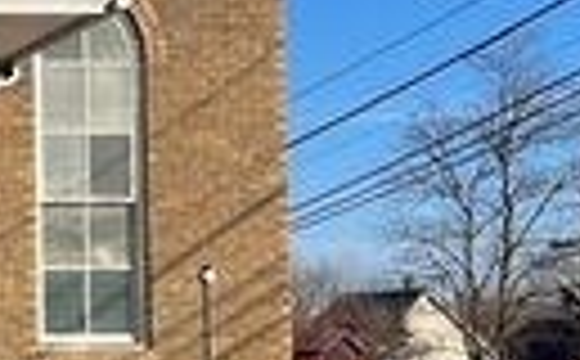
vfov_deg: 12.1
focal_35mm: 107
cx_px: -405
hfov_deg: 16.8
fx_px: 1688
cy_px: 263
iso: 32
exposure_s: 1/3125
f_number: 1.6
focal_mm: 4.2
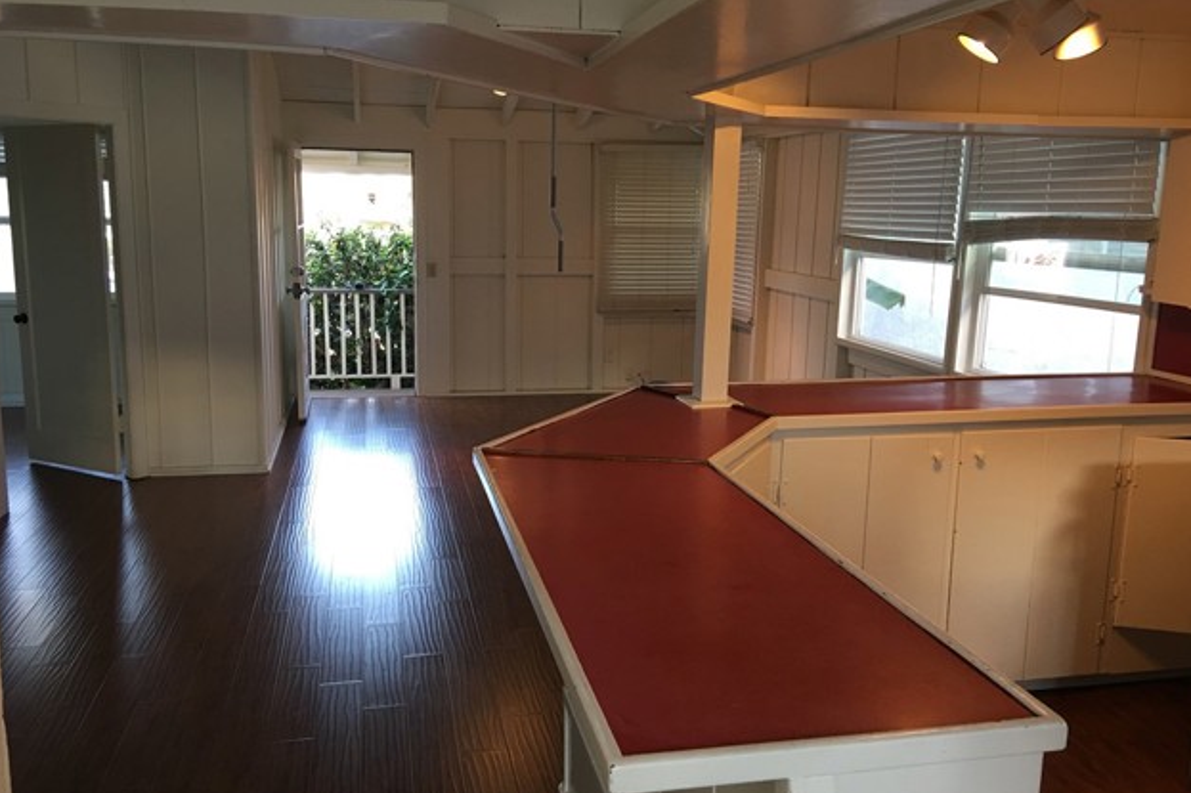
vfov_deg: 42.3
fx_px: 1025
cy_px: 394
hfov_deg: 60.3
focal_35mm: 31
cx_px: 595
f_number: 2.2
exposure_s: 1/15
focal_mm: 4.15
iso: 40
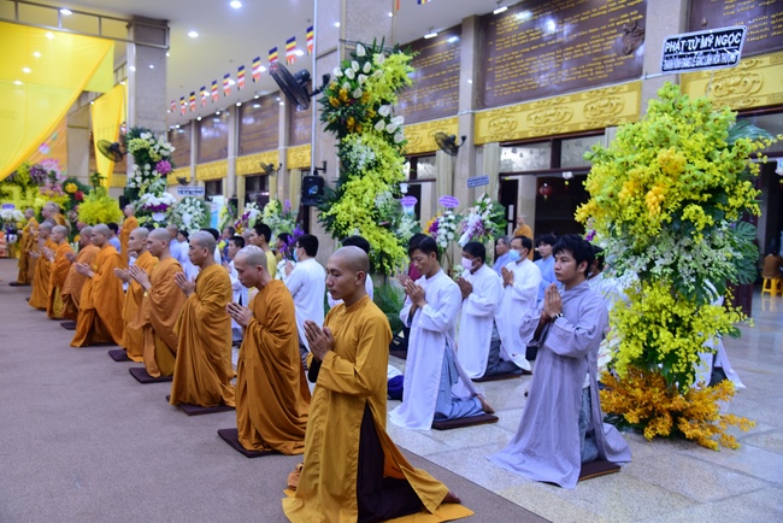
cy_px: 262
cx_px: 392
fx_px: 740
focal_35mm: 34
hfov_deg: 55.8
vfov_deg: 38.9
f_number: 4
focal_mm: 34
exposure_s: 1/20
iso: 1000
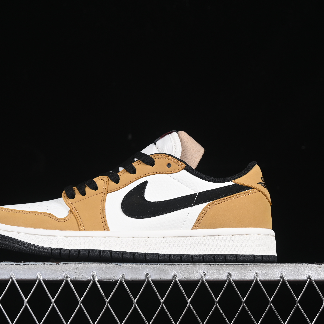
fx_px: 1017
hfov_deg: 18.1
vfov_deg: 18.1
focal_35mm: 96
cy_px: 161
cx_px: 128
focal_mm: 50
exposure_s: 1/80
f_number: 8
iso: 160
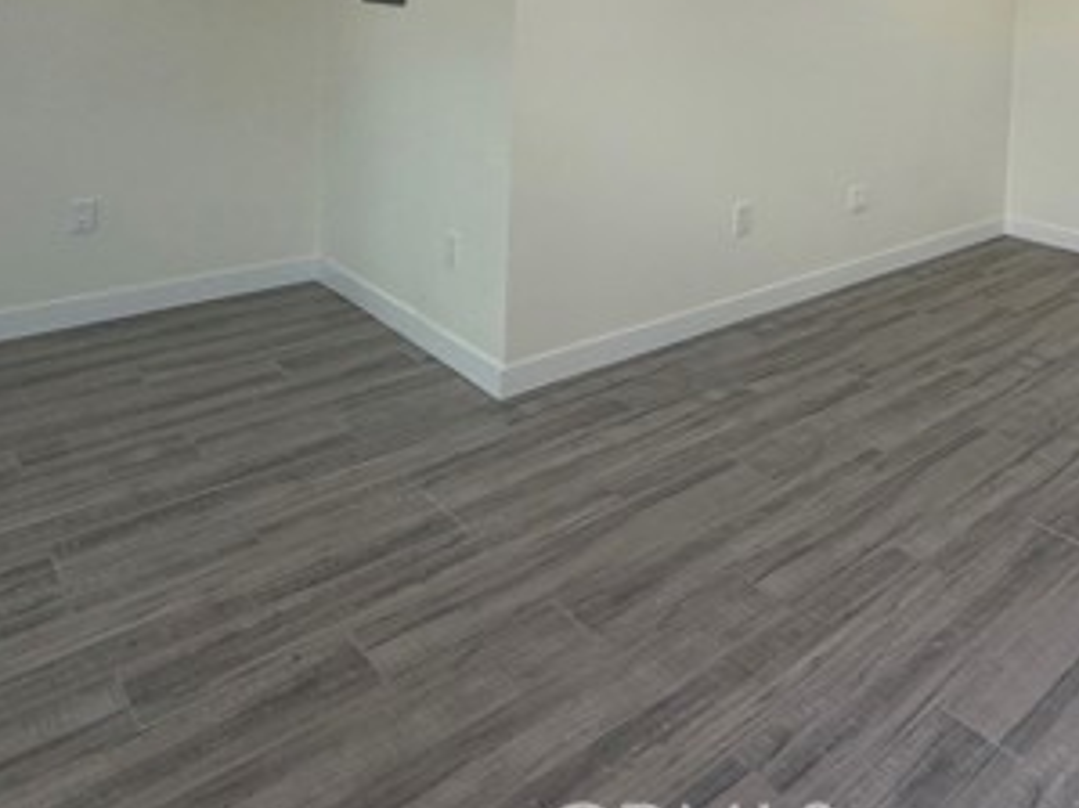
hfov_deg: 54.3
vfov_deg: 41.4
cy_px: 22
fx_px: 935
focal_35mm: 30
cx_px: 917
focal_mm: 2.22
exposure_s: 1/120
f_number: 2.2
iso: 64
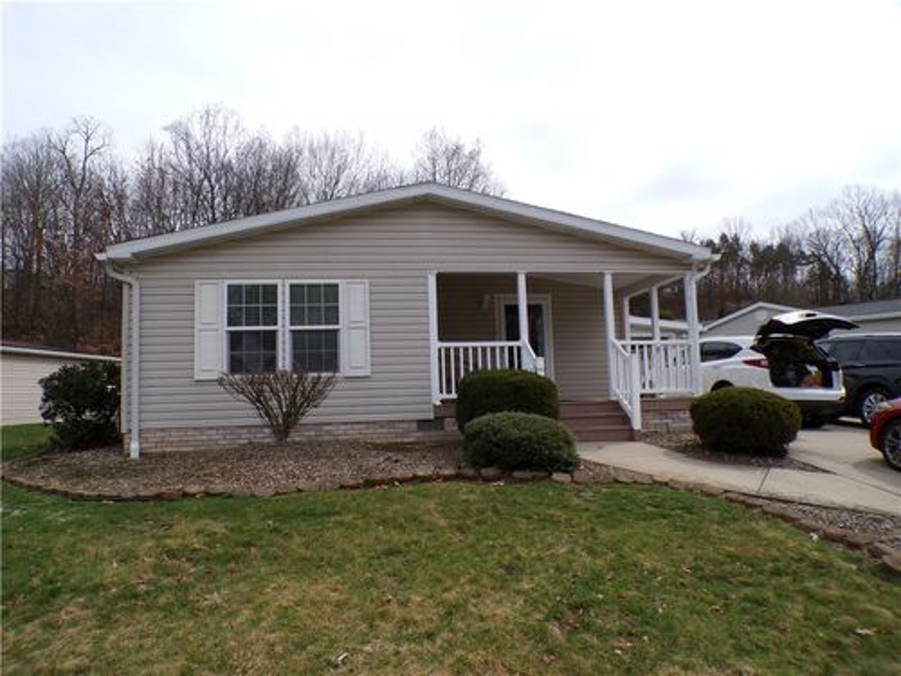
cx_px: 450
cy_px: 338
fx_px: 625
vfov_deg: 56.8
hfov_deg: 71.6
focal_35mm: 24
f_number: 4.4
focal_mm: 4.3
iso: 198
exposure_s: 1/1200
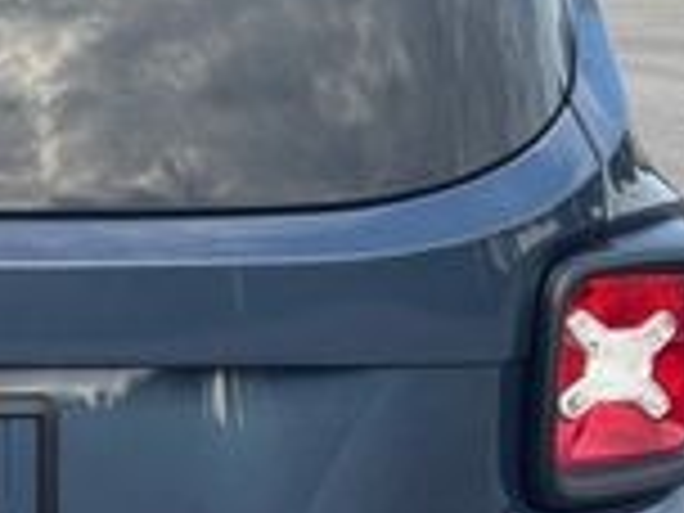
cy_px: 310
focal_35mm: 101
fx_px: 1996
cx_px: -220
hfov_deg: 18.1
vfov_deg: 14.6
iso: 80
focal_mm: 6.76
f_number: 1.78
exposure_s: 1/853
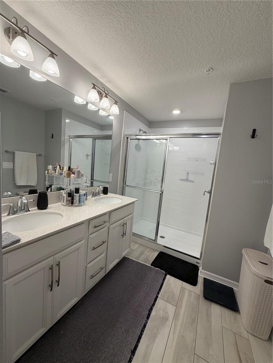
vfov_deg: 102.1
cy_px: 182
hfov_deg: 85.7
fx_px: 147
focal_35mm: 14
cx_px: 136
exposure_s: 1/120
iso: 125
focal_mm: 2.22
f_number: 2.2
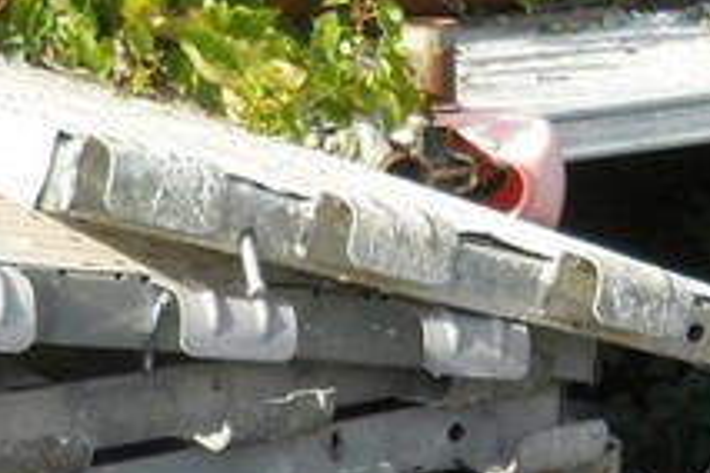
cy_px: 656
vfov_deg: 11.1
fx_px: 2366
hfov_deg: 17.0
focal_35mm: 120
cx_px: 243
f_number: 3.1
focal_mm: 6.72
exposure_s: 1/320
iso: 80
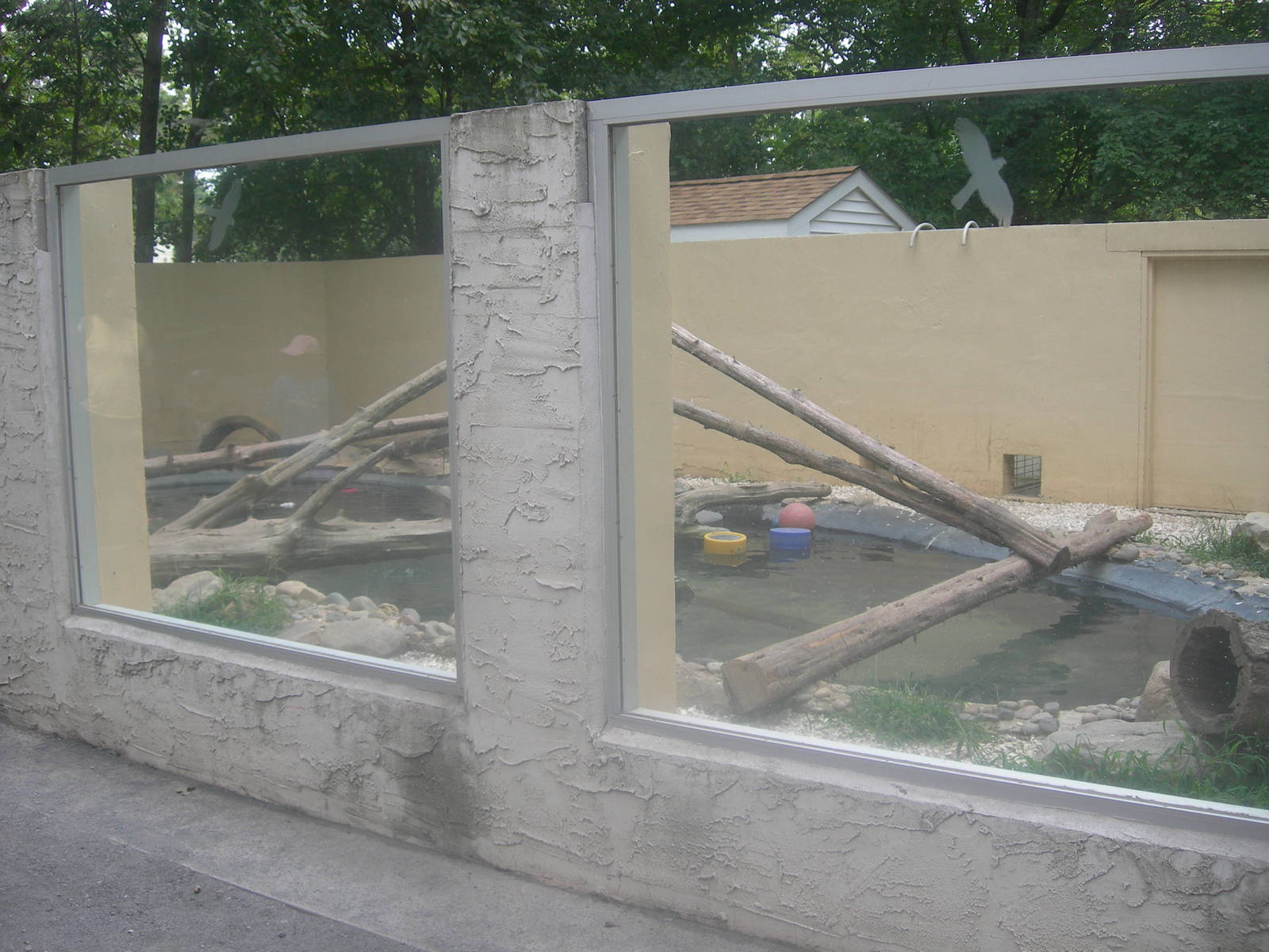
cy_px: 476
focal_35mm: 38
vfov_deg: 37.7
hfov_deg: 49.0
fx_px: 1393
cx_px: 634
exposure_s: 1/142
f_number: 2.8
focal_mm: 7.8
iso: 50
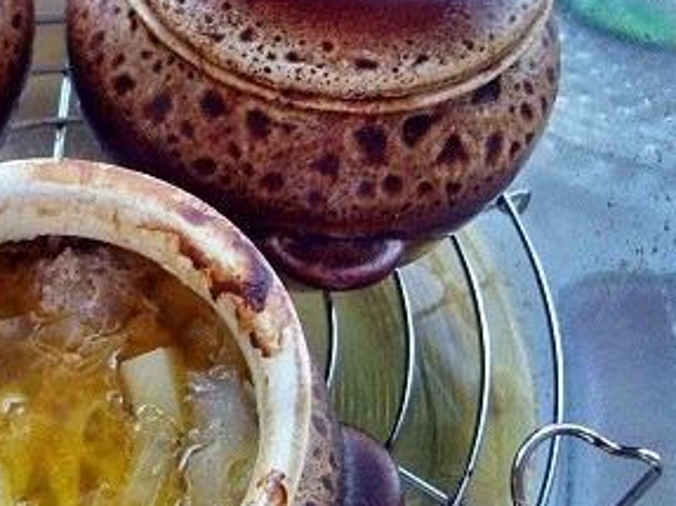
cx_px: 33
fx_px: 1386
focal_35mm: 71
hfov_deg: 26.3
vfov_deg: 20.7
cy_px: 217
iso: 200
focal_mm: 7.3
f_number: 2.8
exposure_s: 1/25
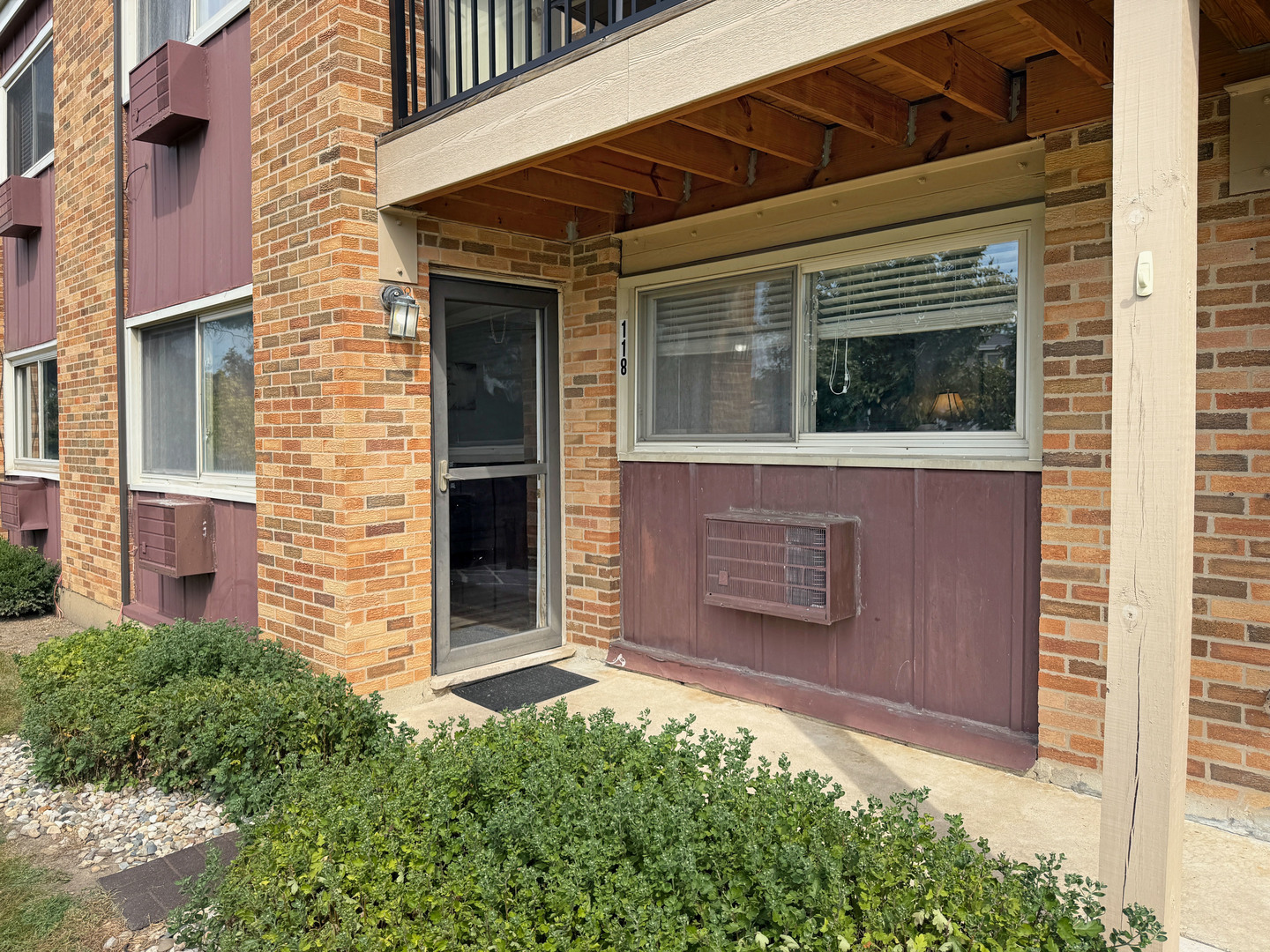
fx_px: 881
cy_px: 476
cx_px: 635
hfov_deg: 71.6
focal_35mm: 24
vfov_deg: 56.8
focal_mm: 6.76
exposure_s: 1/1600
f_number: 1.8
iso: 80
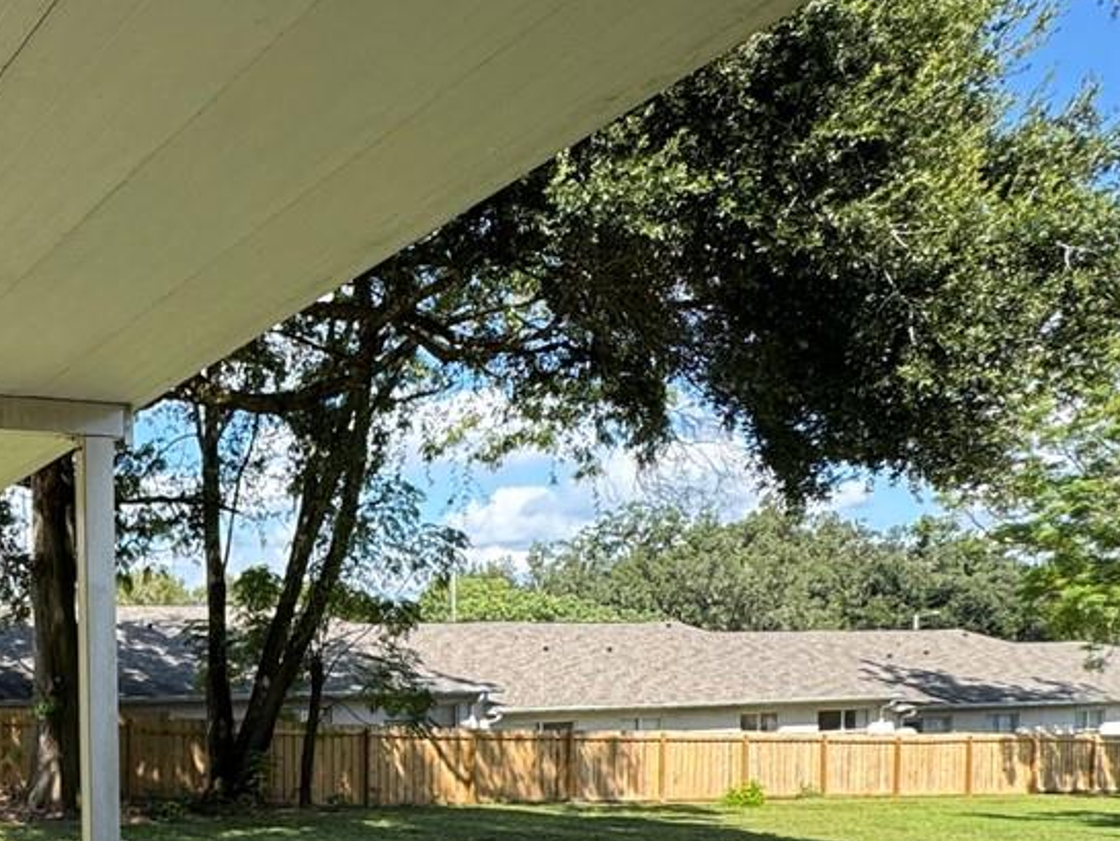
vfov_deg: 33.3
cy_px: 755
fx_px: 1327
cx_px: -78
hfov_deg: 38.7
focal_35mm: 41
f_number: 2.2
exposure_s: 1/492
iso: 40
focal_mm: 2.22
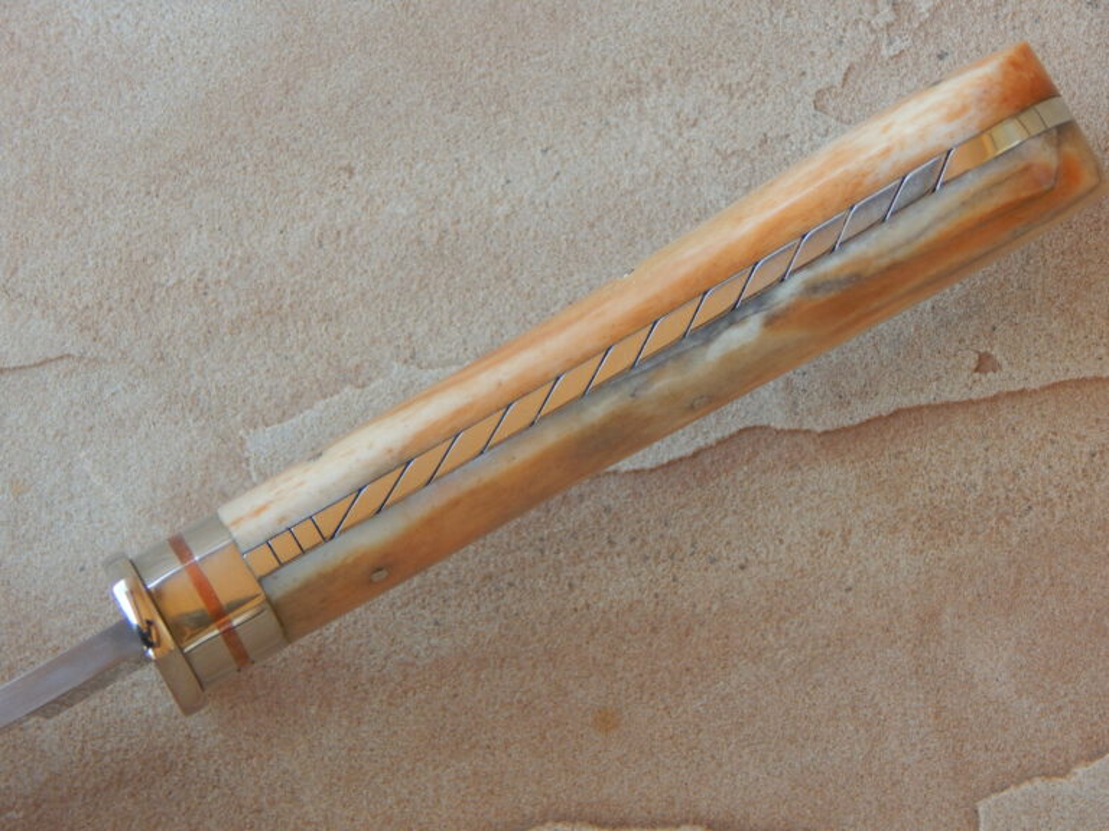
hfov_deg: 15.1
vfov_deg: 11.3
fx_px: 4197
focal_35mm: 131
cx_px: 554
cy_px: 416
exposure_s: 1/60
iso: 140
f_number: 4.8
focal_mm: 23.4
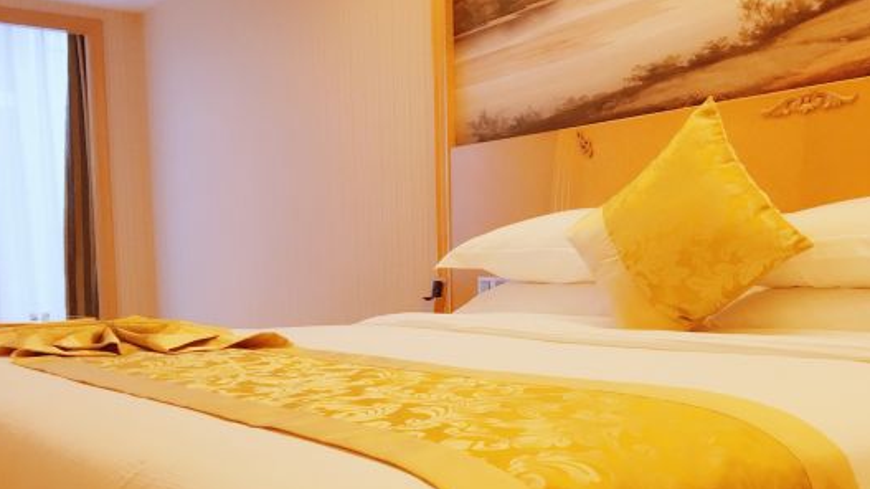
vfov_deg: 28.0
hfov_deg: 48.3
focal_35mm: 42
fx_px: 969
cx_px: 480
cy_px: 351
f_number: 2.2
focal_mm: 4.15
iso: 80
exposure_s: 1/33
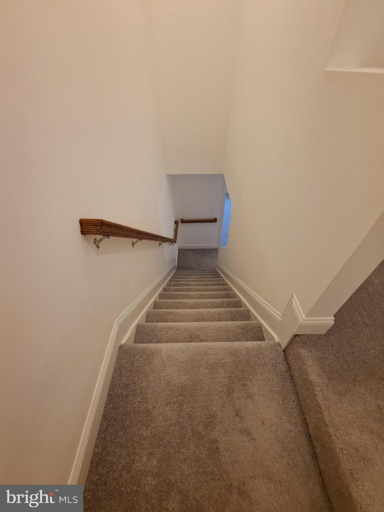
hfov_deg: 89.9
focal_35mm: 13
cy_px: 256
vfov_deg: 106.2
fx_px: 192
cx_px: 192
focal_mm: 1.74
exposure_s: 1/33
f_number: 2.2
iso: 200
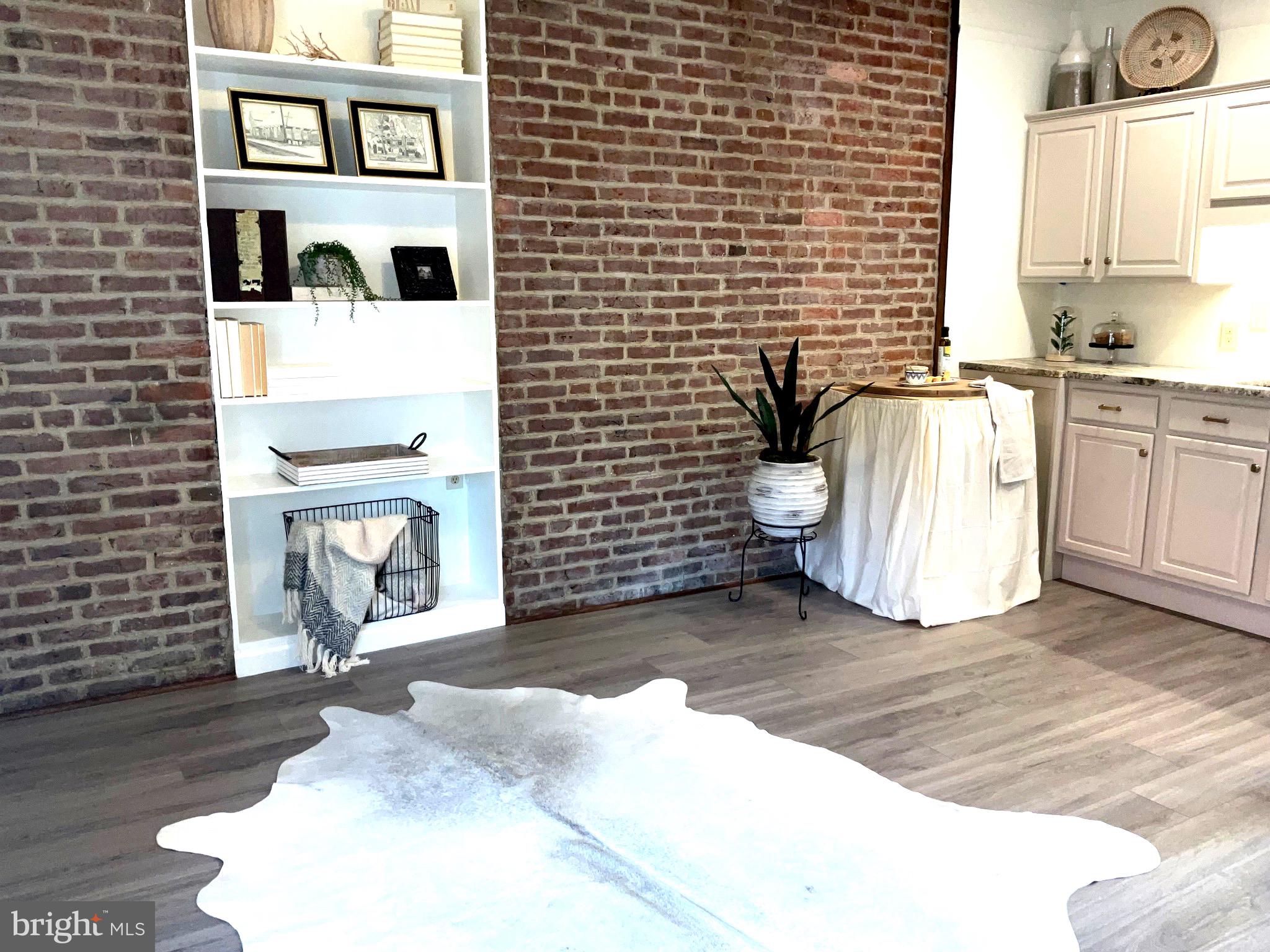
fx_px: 1064
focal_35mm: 29
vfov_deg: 48.2
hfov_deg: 61.7
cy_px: 476
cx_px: 635
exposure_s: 1/60
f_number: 1.8
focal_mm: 3
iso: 40
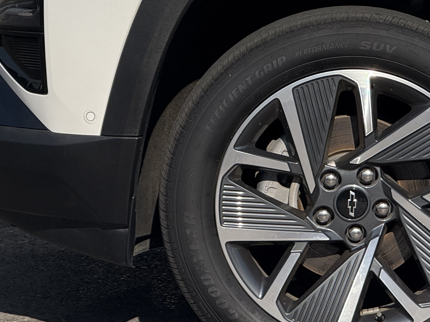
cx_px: 319
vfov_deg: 6.0
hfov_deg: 8.0
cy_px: 71
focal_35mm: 247
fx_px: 3068
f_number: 2.8
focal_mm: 15.66
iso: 50
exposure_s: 1/2933
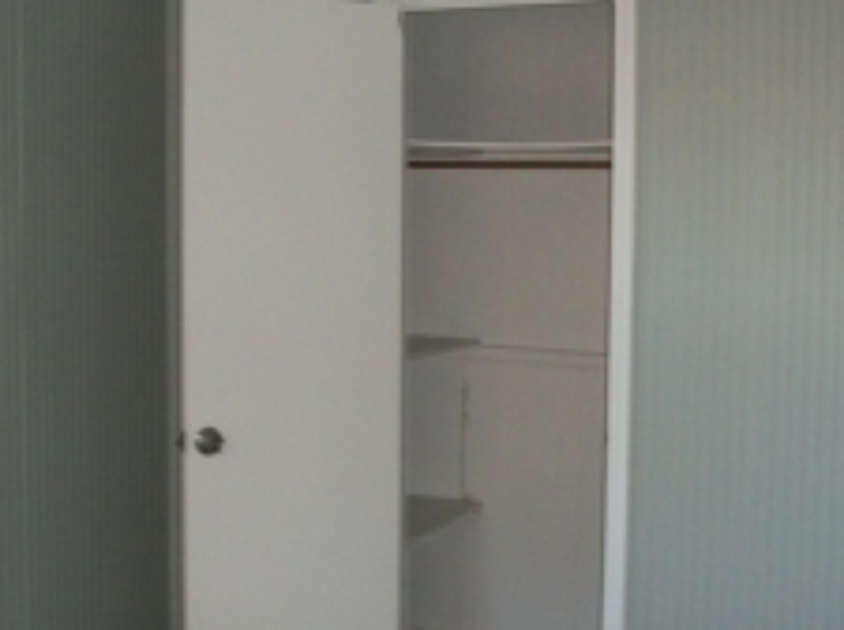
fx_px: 1388
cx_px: 454
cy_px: 360
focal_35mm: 57
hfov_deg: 33.8
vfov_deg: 25.6
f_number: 2.9
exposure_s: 1/30
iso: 160
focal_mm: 5.7
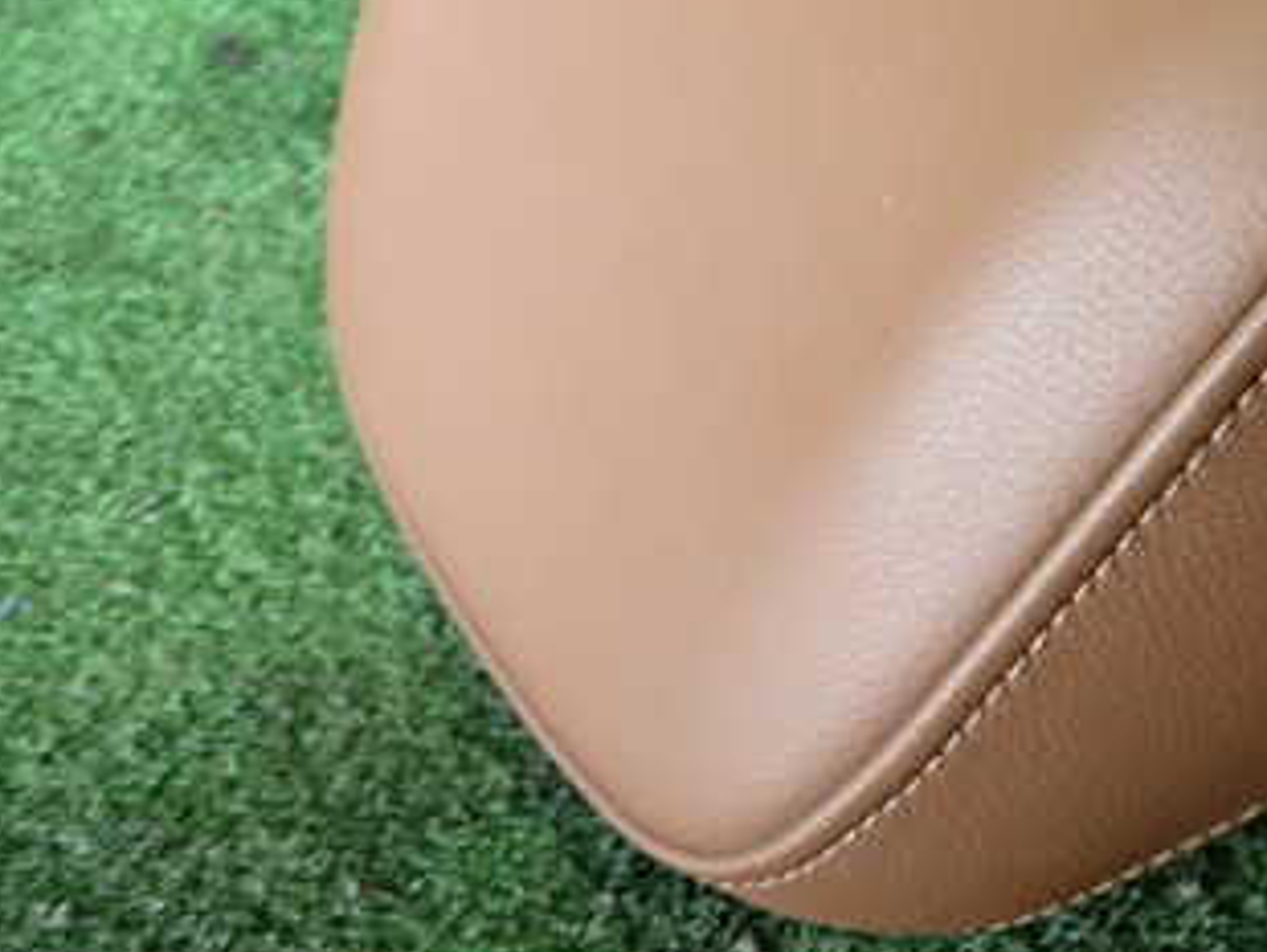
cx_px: 1128
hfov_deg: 31.7
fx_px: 2125
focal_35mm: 58
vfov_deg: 25.0
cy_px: 266
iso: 320
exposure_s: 1/30
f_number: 2.3
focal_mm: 5.4
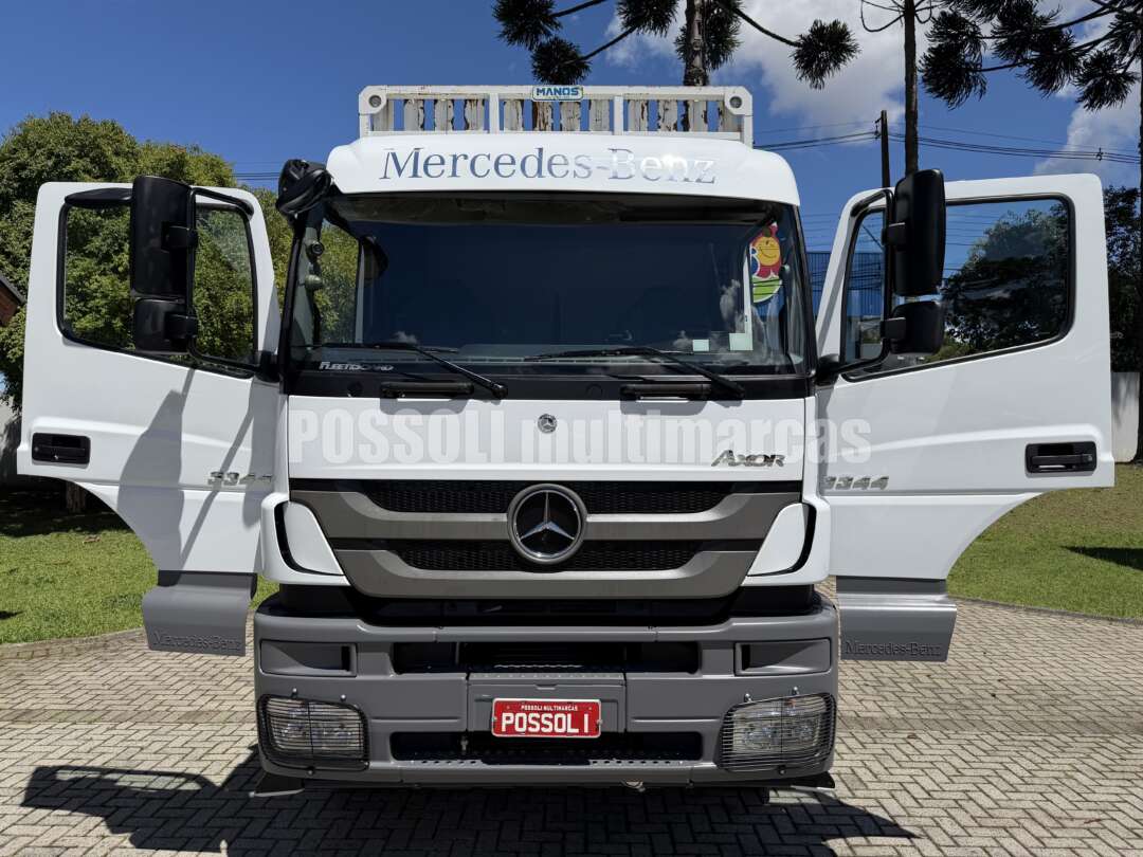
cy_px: 428
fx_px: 792
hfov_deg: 71.6
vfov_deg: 56.8
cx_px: 572
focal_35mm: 24
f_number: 1.78
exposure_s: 1/8130
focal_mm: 6.76
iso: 80
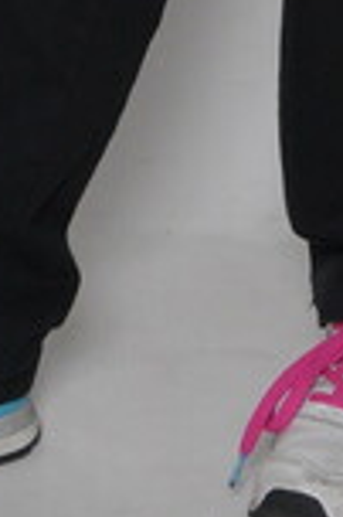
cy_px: -1248
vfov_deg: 5.6
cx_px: 82
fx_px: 4770
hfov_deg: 4.1
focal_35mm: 333
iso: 400
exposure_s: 1/160
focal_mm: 47
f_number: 13
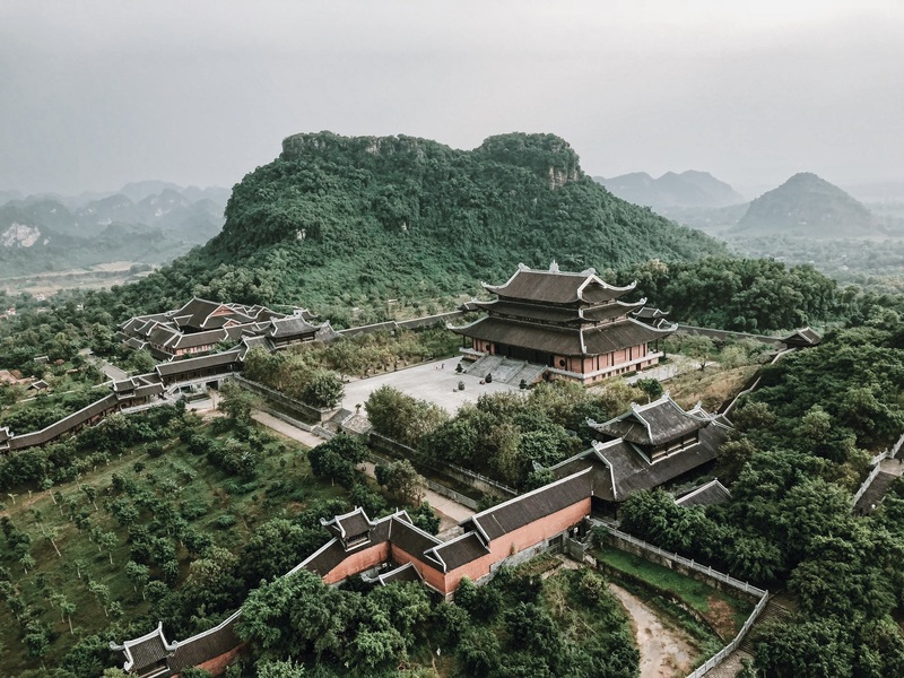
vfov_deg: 48.2
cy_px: 339
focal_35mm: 29
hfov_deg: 61.7
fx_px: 757
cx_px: 452
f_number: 1.8
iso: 20
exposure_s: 1/727
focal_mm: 3.99
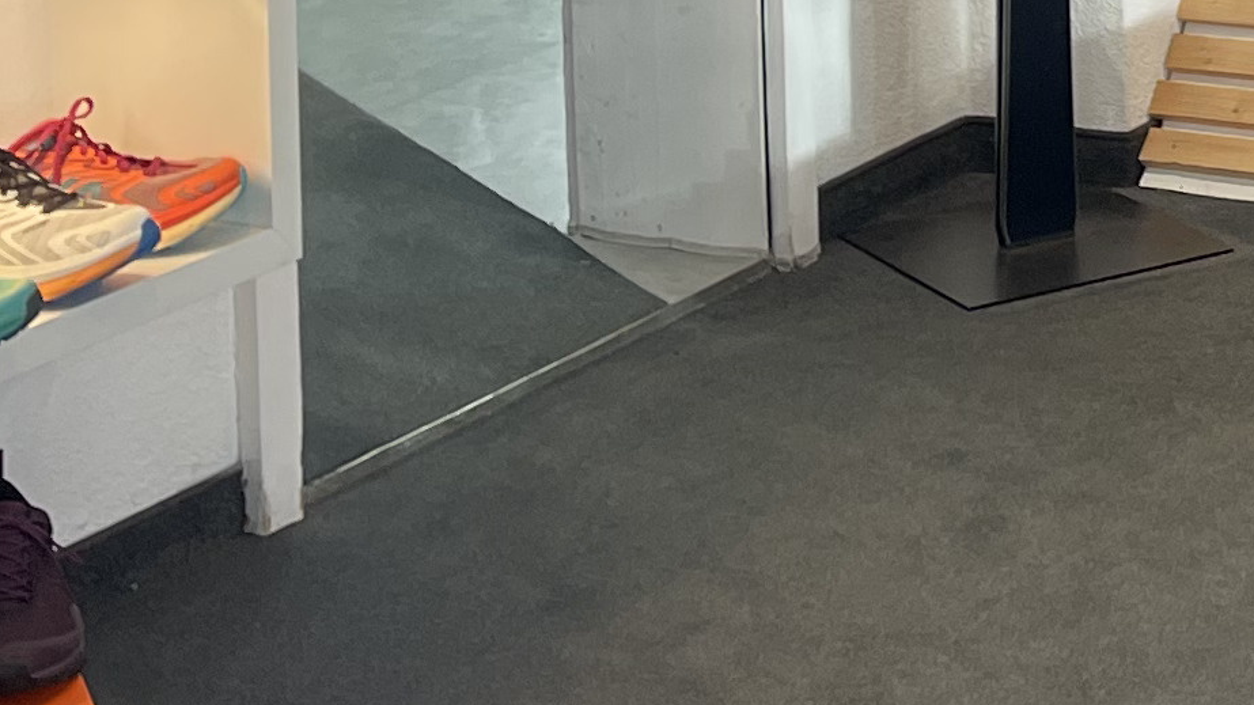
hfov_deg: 17.0
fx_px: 3957
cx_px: 1598
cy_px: -780
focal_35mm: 119
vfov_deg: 9.4
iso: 80
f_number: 1.6
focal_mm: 5.1
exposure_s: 1/100
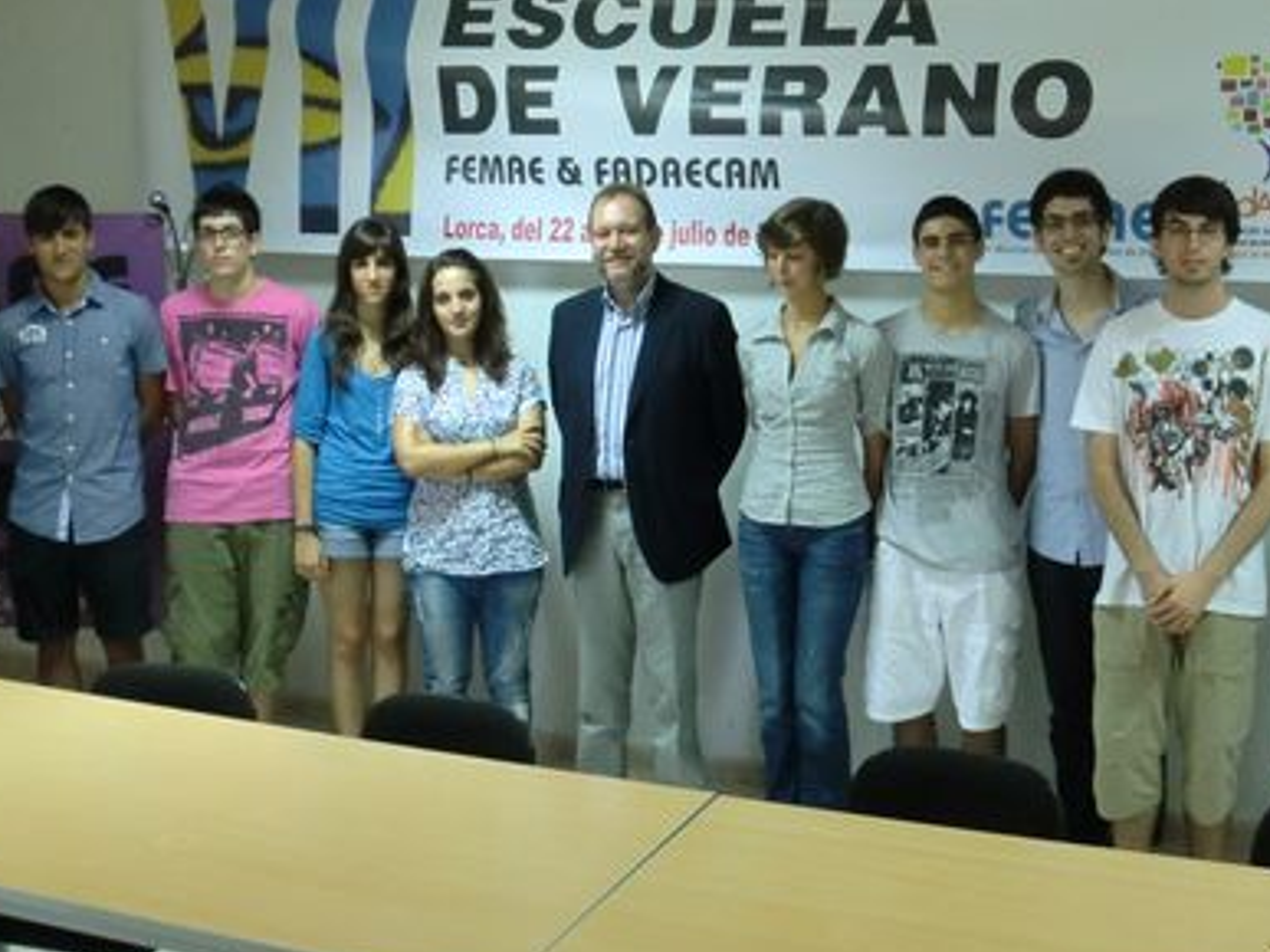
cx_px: 738
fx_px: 1577
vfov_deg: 33.5
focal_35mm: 43
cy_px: 414
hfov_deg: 43.7
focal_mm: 4.65
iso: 400
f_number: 2.6
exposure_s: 1/40
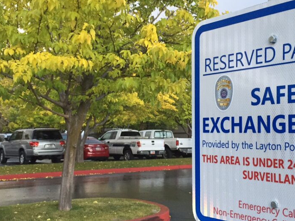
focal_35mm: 50
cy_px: 105
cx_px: 168
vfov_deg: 29.1
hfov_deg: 38.1
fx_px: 426
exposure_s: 1/30
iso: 50
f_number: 2.2
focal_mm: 4.15
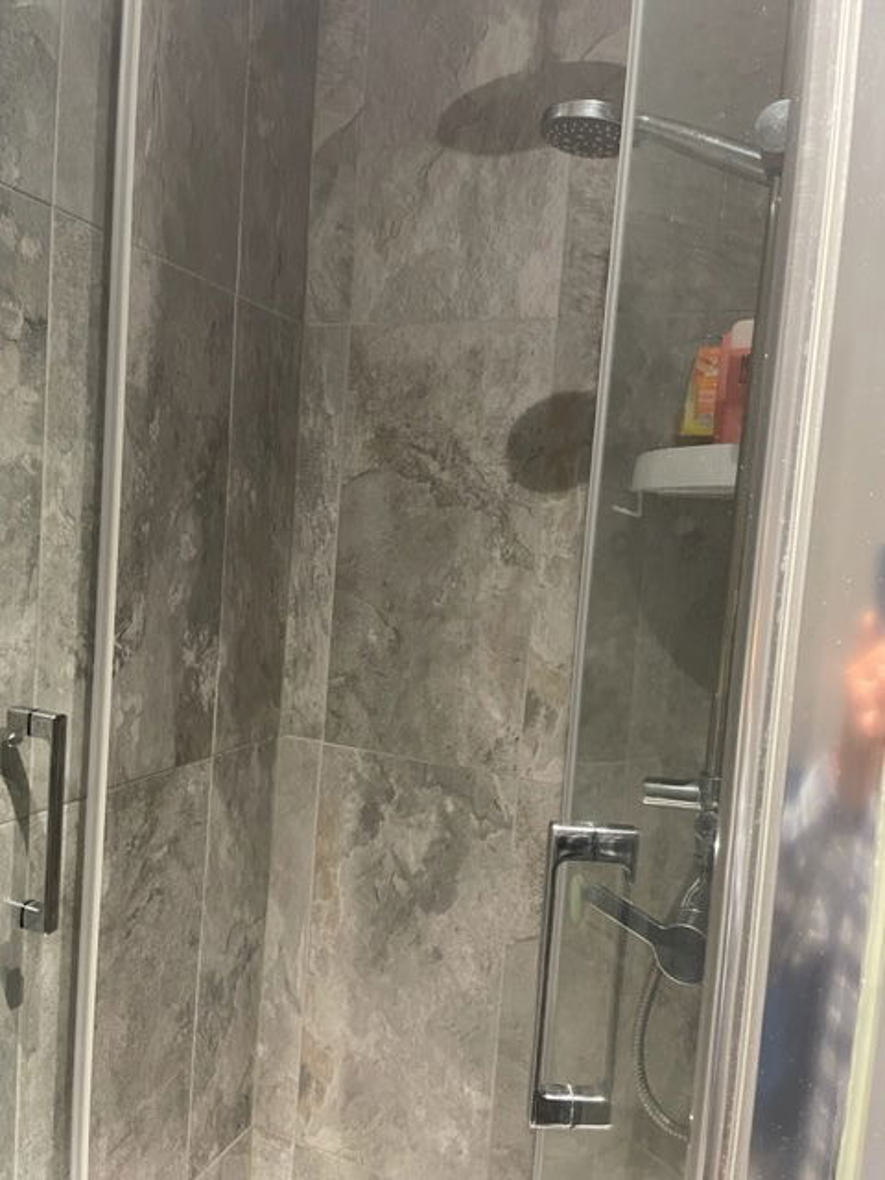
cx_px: 442
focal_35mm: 26
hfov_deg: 53.1
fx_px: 886
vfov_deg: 67.3
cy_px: 590
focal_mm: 4.2
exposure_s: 1/33
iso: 400
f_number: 1.6
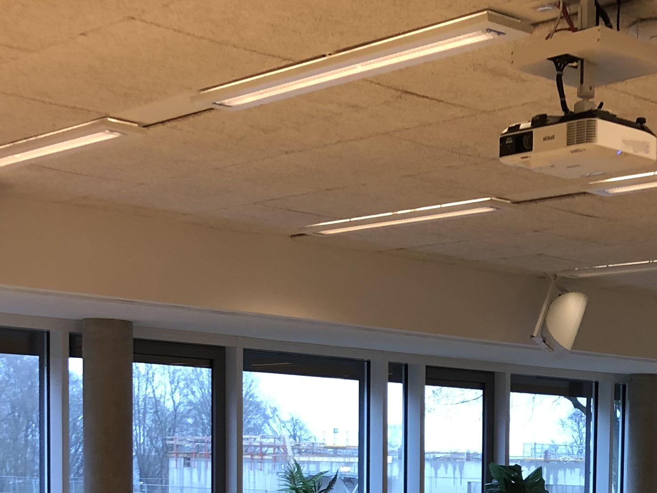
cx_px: 644
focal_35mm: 77
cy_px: 595
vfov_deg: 18.2
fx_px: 1462
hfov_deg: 24.3
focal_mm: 3.99
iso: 50
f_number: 1.8
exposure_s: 1/17
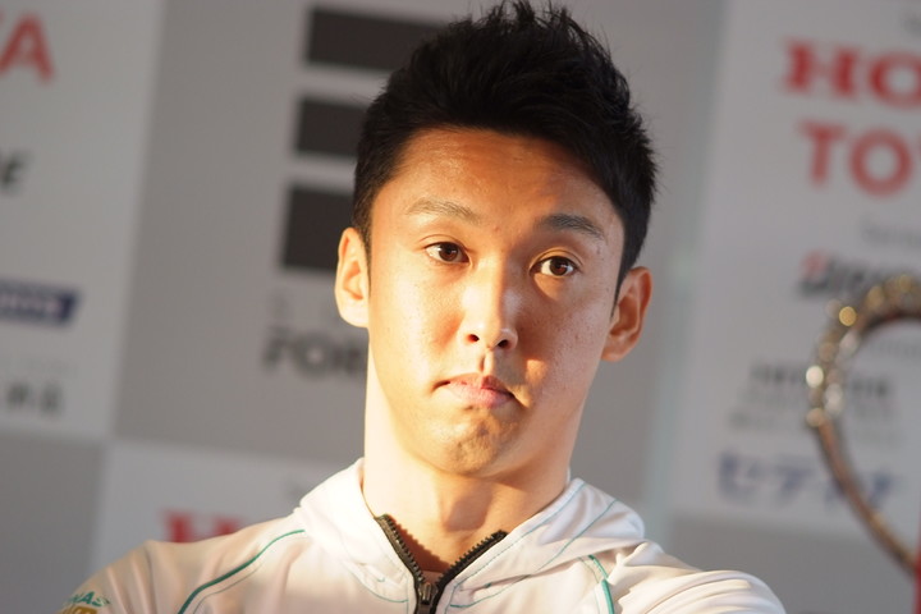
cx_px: 460
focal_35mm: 270
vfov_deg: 5.1
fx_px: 6907
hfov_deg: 7.6
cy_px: 307
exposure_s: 1/125
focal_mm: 180
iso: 800
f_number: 2.8
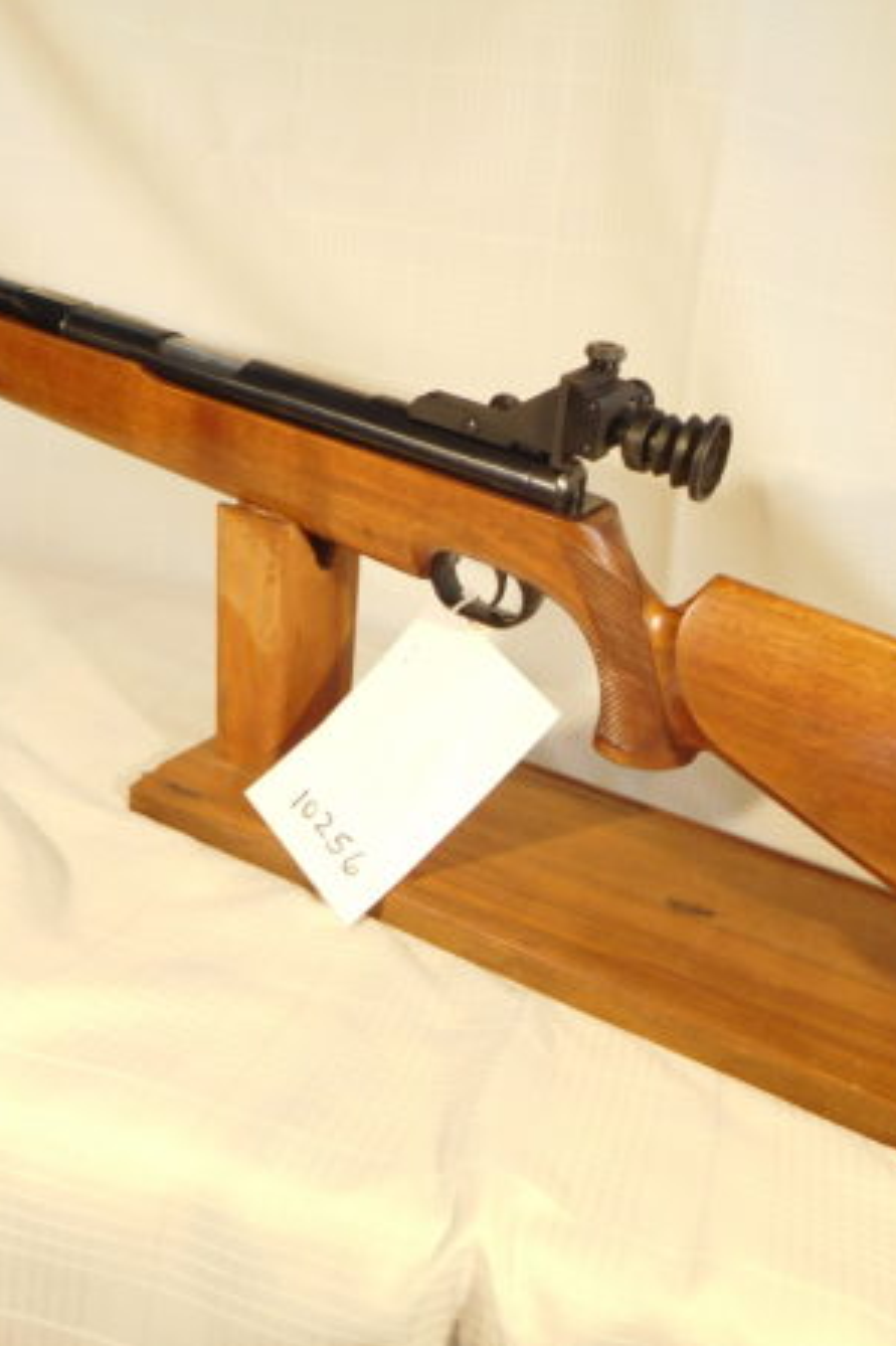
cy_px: 670
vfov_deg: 54.5
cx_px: 540
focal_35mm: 35
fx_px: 1308
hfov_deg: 37.7
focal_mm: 4.5
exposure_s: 1/30
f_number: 3.4
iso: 160
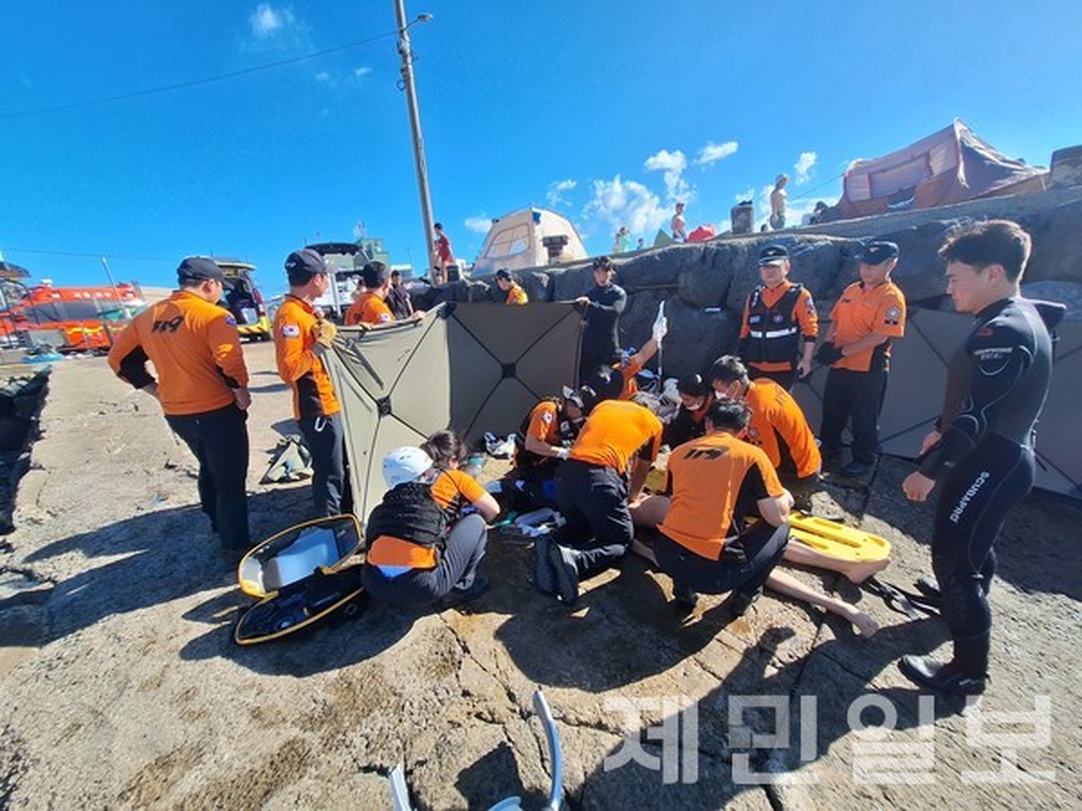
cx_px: 541
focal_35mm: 13
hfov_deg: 106.2
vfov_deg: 89.9
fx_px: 406
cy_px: 406
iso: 40
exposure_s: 1/1208
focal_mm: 1.74
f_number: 2.2
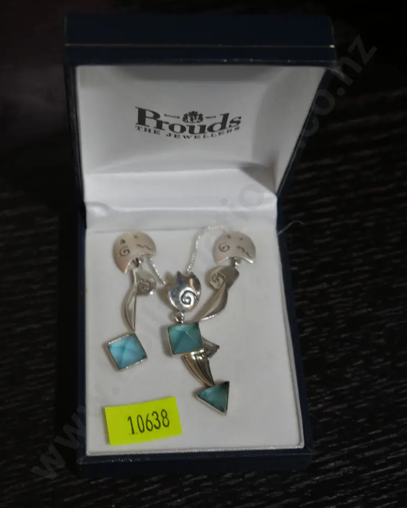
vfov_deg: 31.0
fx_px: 918
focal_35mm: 61
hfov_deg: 25.0
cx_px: 203
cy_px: 260
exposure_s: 1/60
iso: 250
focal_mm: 29
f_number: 5.4
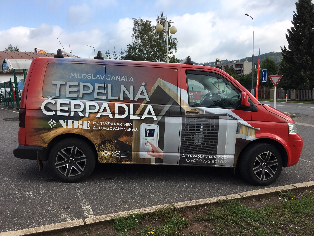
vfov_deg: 48.2
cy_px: 118
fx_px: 263
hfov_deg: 61.7
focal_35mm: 29
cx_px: 157
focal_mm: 4.15
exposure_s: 1/938
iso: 25
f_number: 2.2
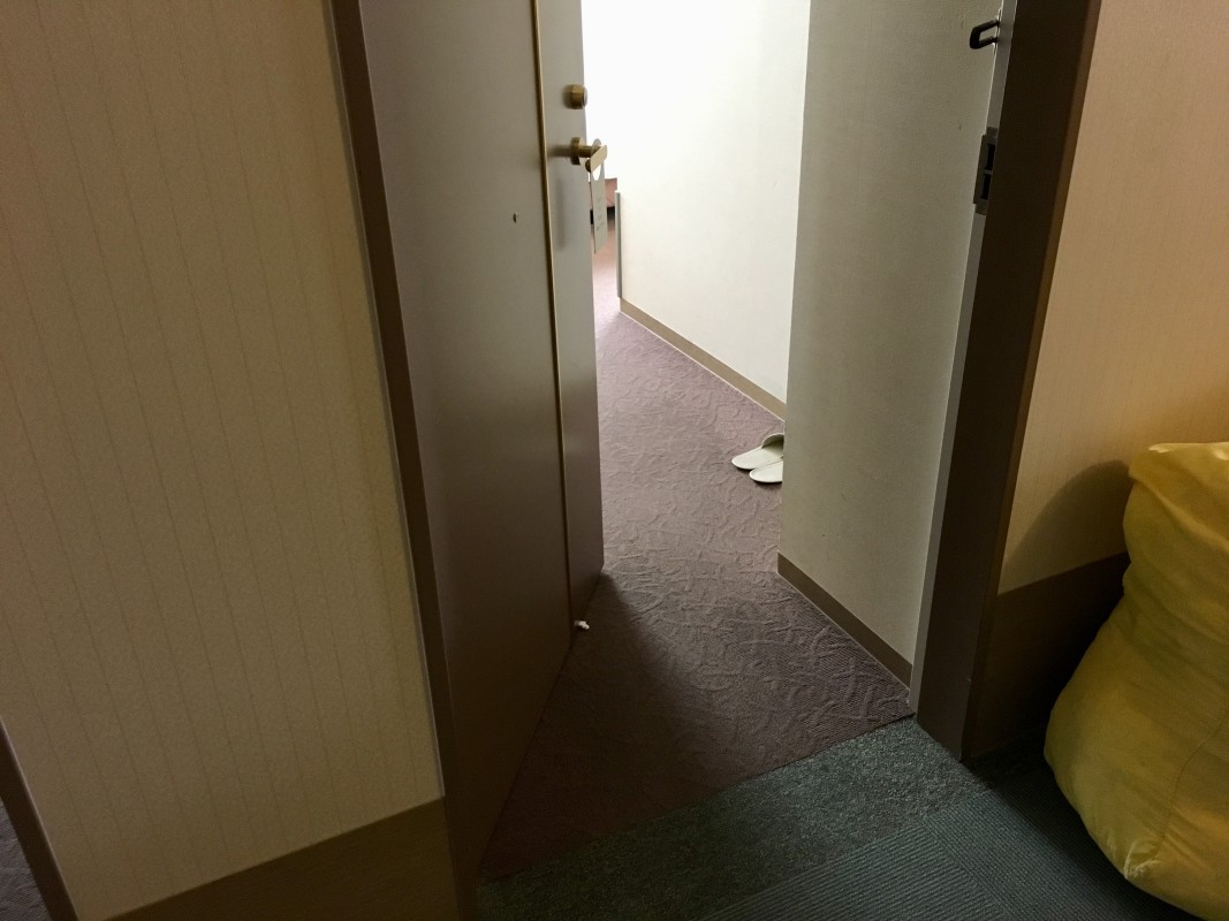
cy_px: 460
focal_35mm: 29
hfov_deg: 61.7
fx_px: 1029
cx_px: 614
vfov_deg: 48.2
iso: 200
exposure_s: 1/15
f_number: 2.2
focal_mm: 4.15
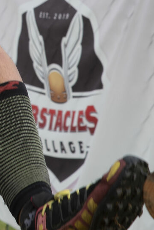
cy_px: -65
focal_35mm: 440
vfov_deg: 4.7
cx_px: -144
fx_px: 2820
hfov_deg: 3.1
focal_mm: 100
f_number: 8
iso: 220
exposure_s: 1/250
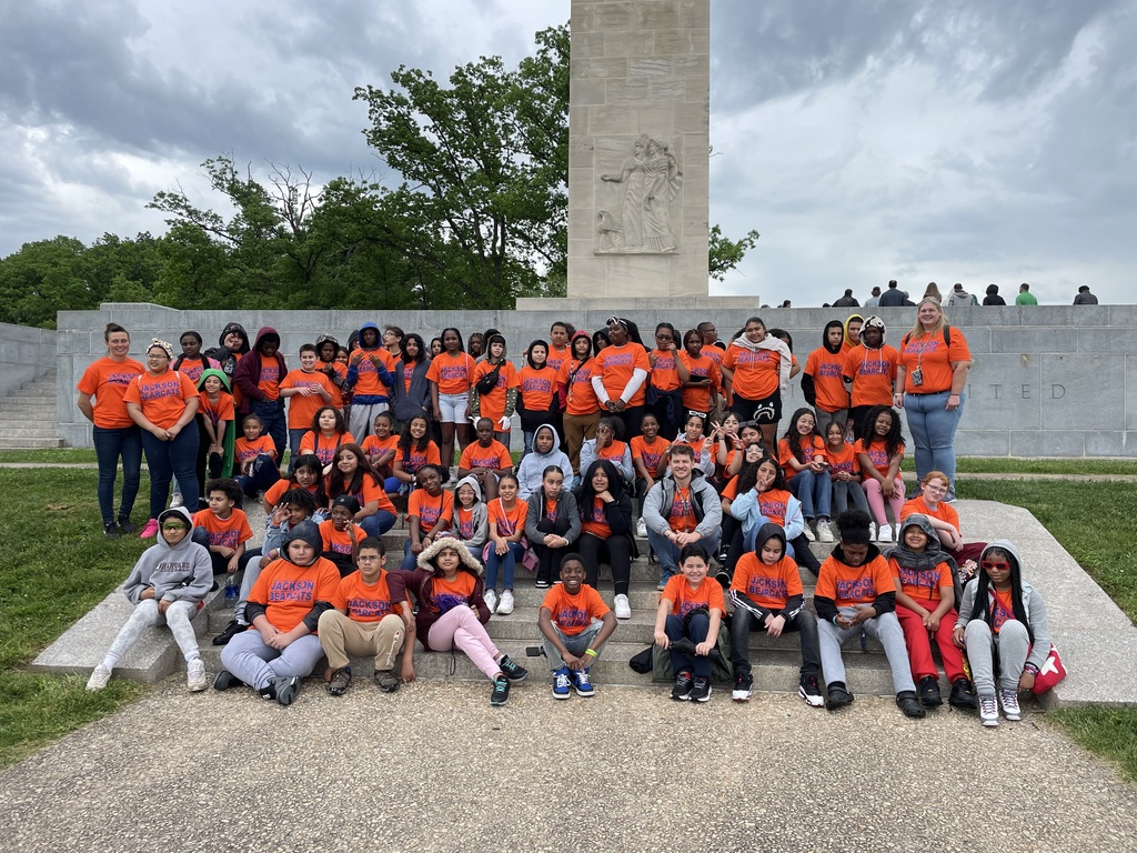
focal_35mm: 26
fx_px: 854
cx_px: 568
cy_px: 426
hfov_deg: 67.3
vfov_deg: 53.1
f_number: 1.6
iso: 32
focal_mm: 4.2
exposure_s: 1/1221
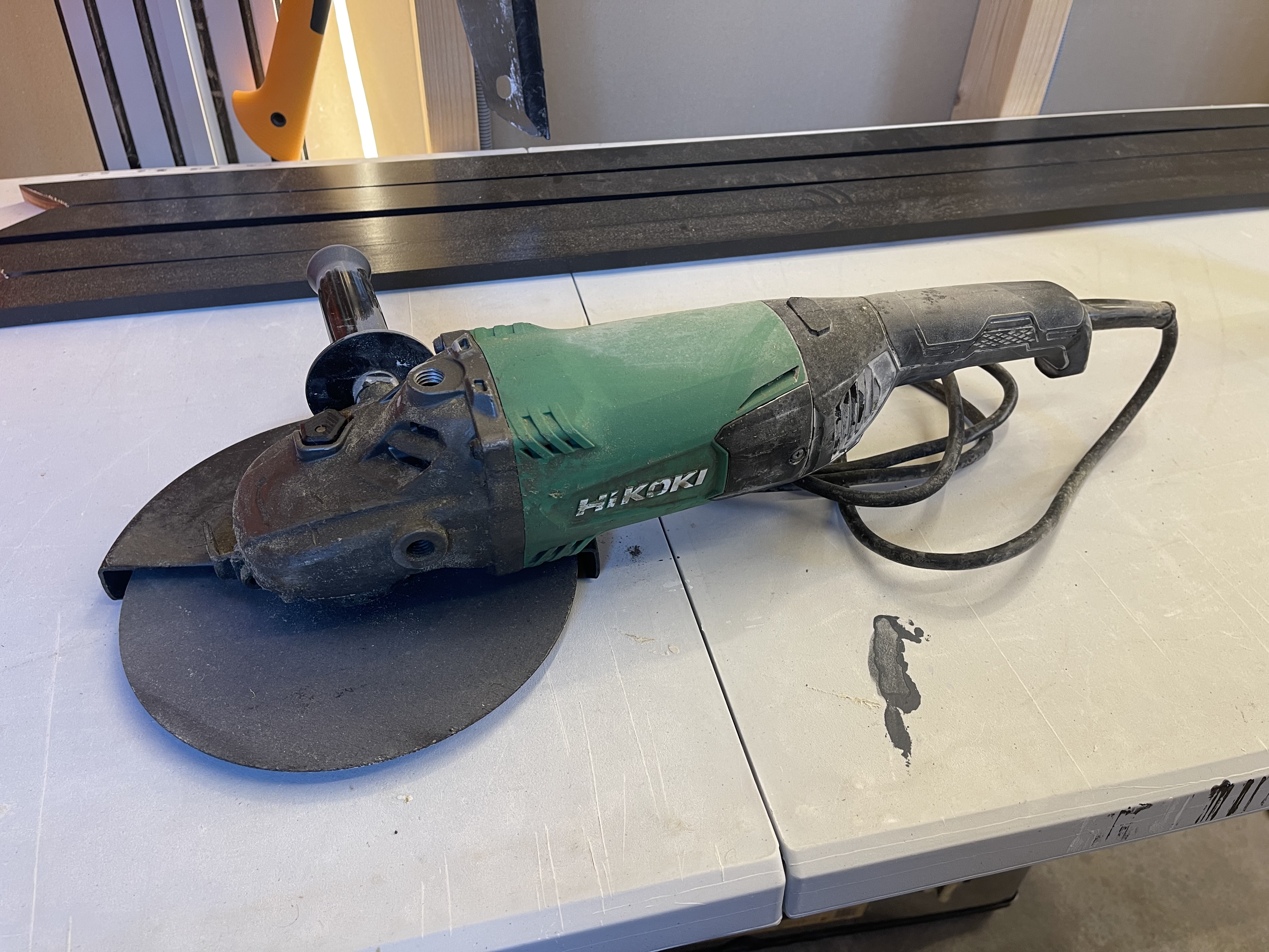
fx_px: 916
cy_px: 476
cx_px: 634
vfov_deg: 54.9
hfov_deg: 69.4
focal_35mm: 25
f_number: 1.6
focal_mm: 5.1
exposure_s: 1/50
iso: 64
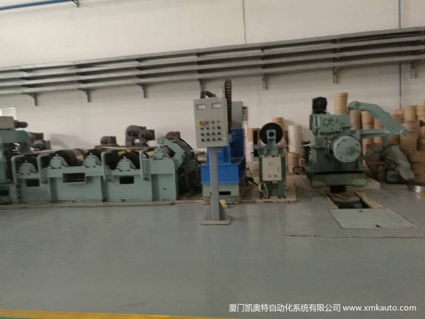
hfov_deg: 65.3
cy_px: 160
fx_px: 331
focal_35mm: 27
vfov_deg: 51.4
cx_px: 212
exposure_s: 1/25
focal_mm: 4.04
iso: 400
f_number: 2
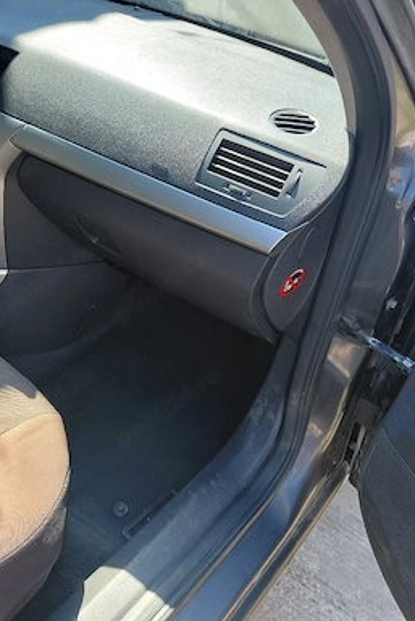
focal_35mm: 27
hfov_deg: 48.0
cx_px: 200
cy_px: 302
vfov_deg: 67.3
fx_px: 466
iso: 50
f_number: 1.8
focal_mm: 4.69
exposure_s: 1/238
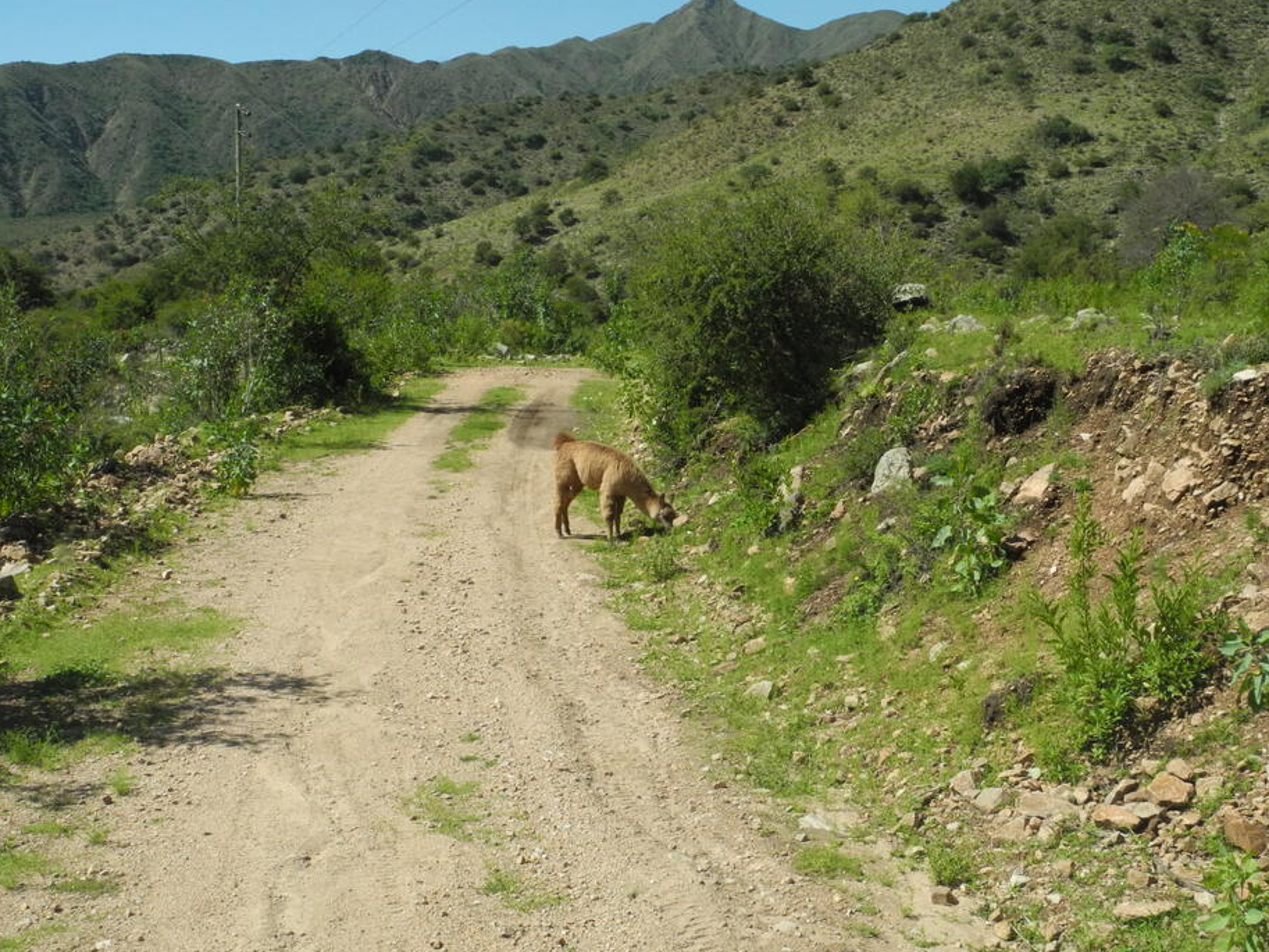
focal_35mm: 46
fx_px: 1687
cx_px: 625
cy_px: 504
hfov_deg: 41.2
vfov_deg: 31.5
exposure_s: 1/1600
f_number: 6.3
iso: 400
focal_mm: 8.8
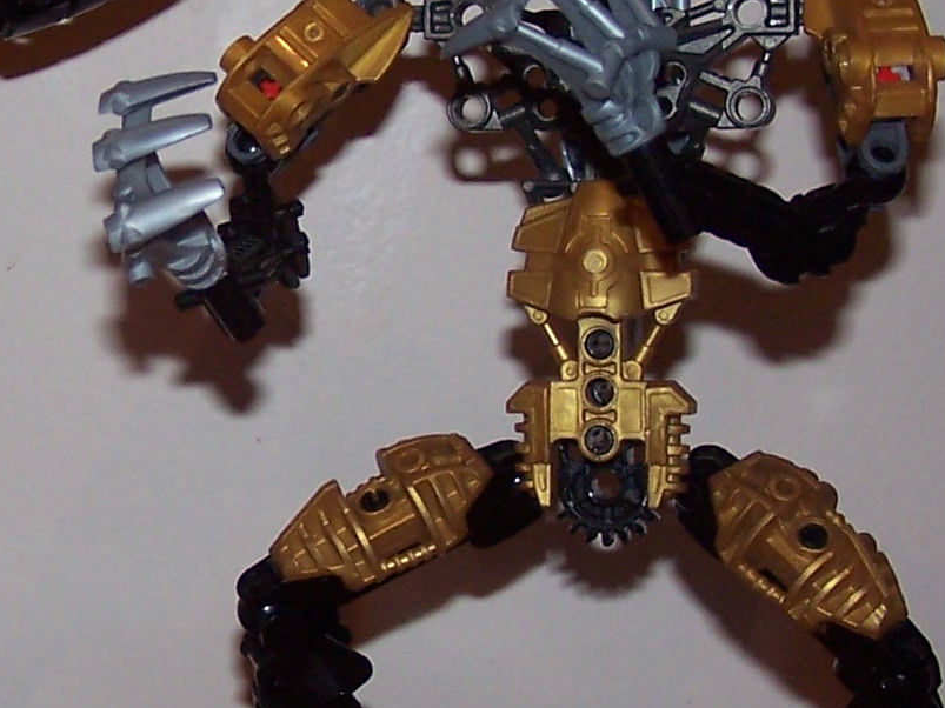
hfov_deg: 17.9
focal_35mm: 109
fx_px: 2975
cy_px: 338
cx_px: 177
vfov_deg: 13.6
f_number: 2.8
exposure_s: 1/60
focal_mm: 6.3
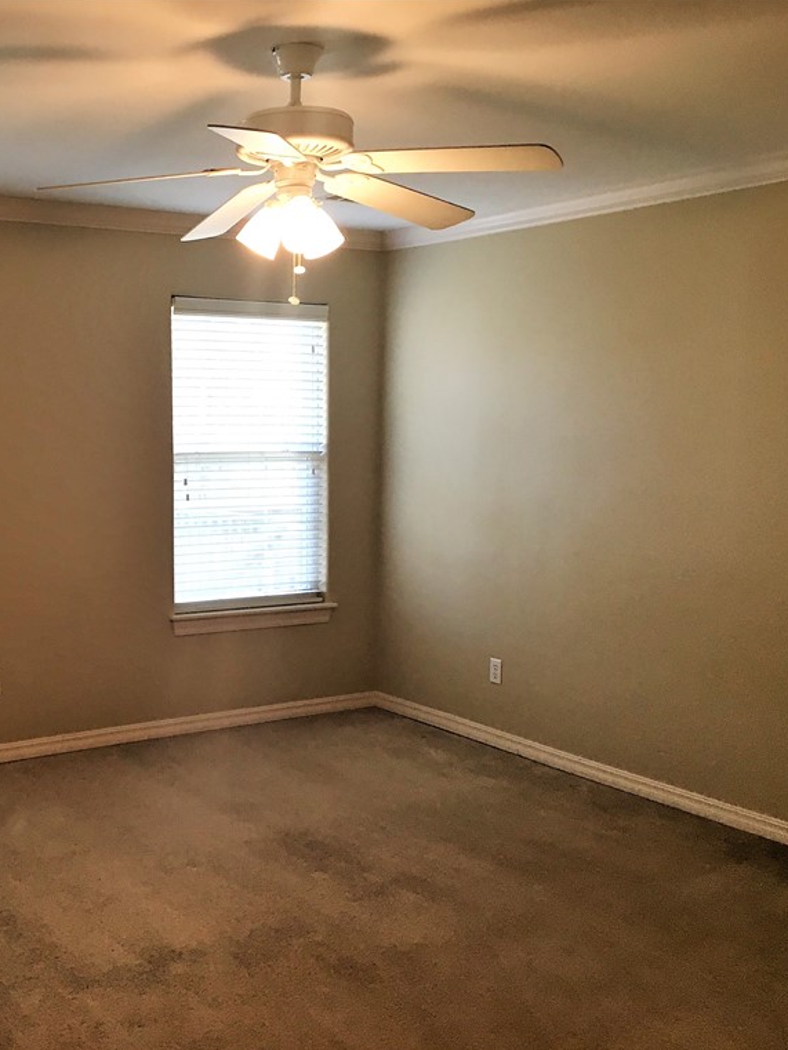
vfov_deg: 47.9
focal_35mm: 39
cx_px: 161
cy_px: 527
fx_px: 1183
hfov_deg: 35.7
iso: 32
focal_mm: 4.15
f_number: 2.2
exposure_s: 1/30
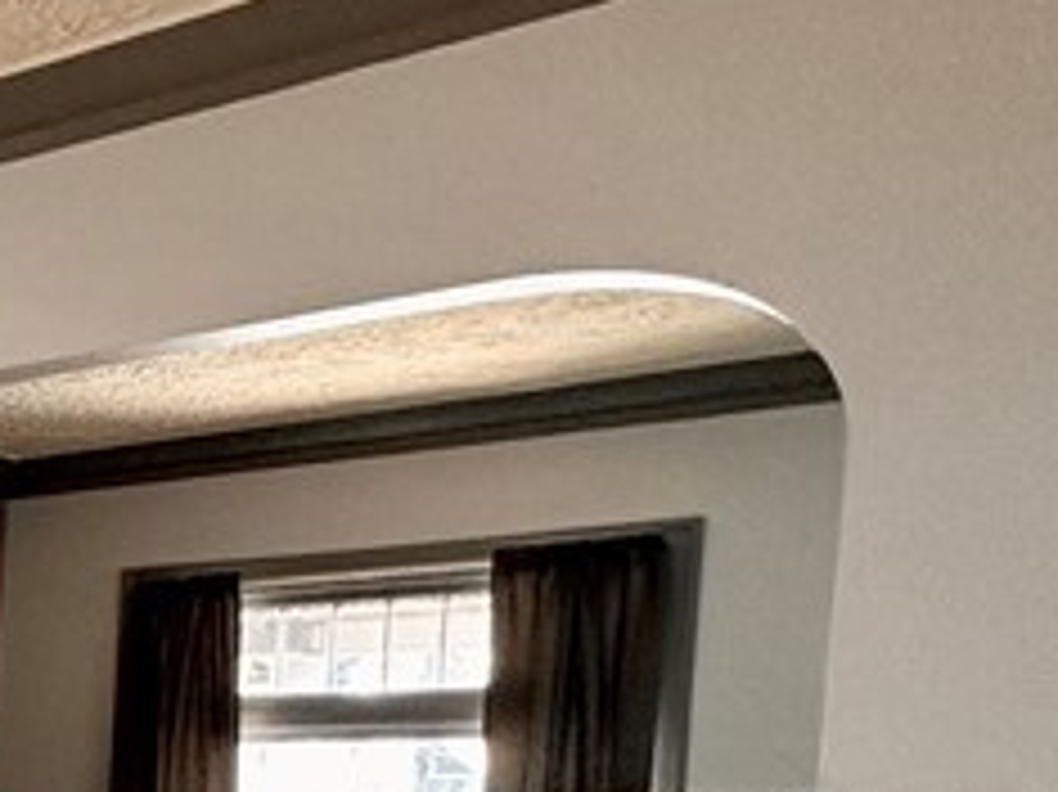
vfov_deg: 22.3
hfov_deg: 19.7
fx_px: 1863
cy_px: 927
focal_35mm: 61
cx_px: -995
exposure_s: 1/99
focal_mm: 2.22
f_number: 2.2
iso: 100
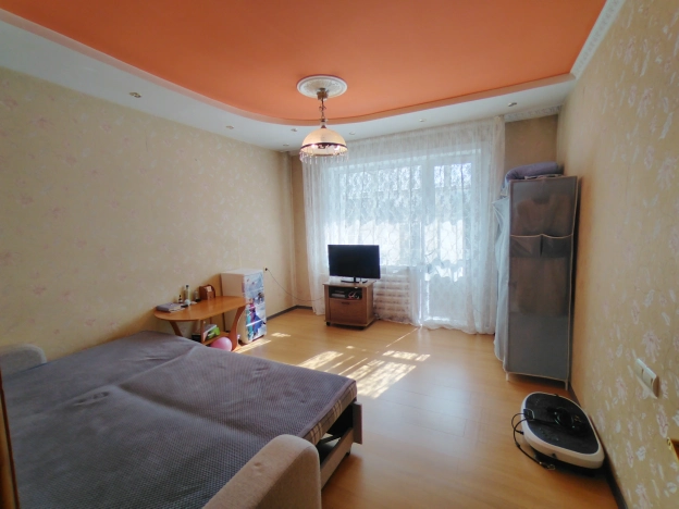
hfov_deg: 94.5
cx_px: 340
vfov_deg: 78.1
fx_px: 314
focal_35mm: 16
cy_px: 254
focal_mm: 1.68
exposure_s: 1/50
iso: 209
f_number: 2.2
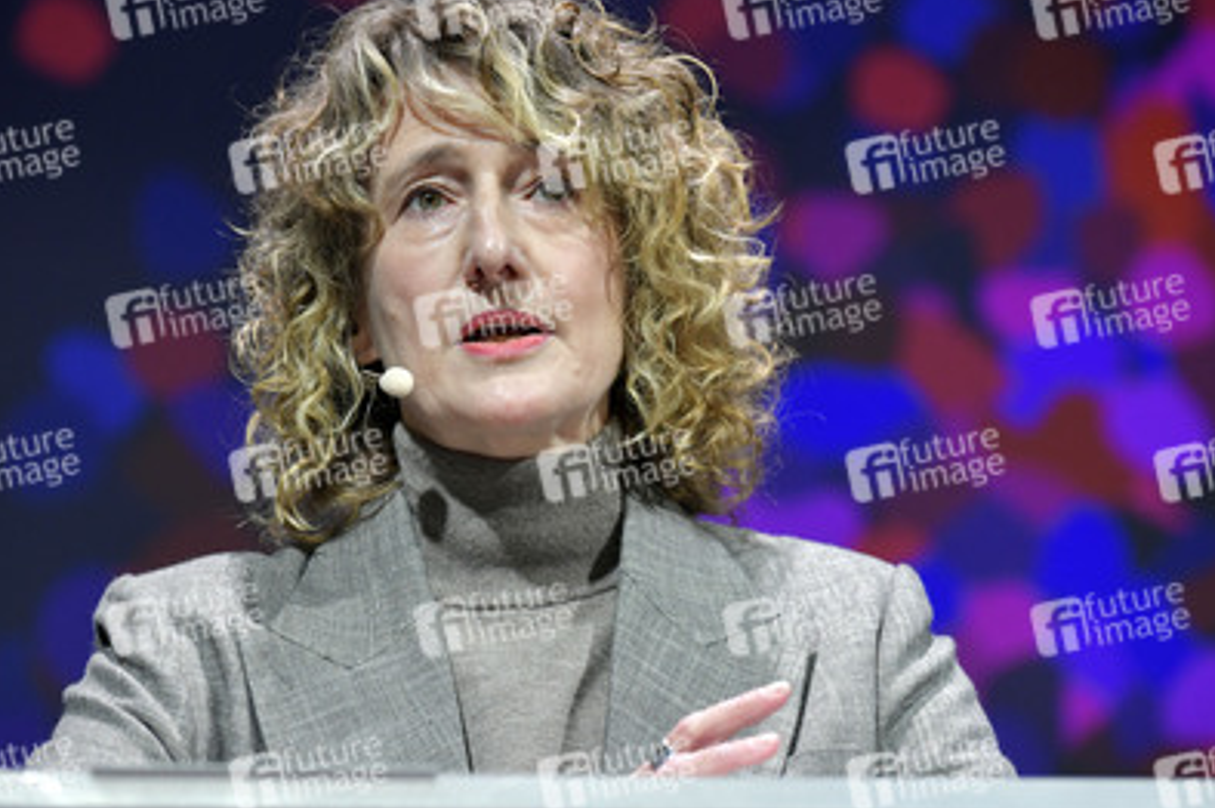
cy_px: 389
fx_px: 7722
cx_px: 535
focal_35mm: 229
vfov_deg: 6.0
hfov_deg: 9.0
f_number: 5.6
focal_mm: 200
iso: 2000
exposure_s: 1/125
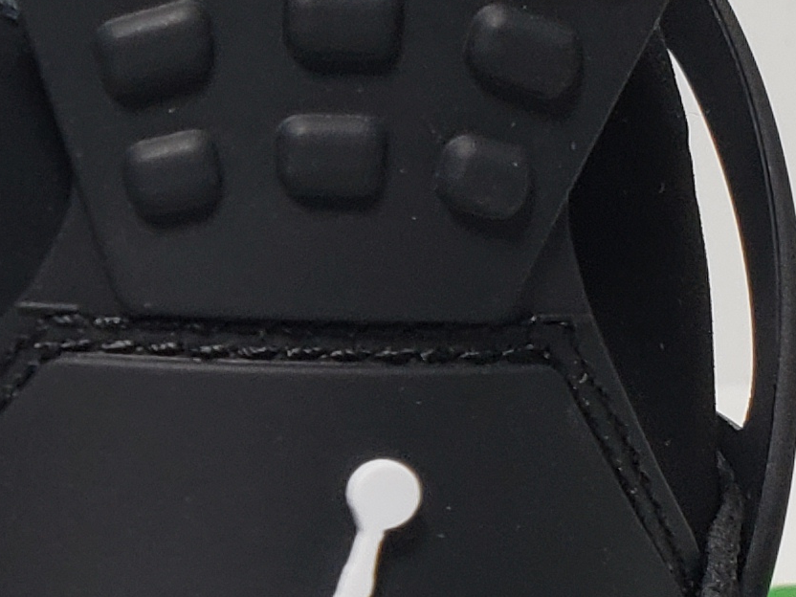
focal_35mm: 126
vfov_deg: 11.7
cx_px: -361
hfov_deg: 14.7
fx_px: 2897
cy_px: 438
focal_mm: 4.3
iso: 50
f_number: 2.4
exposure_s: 1/149
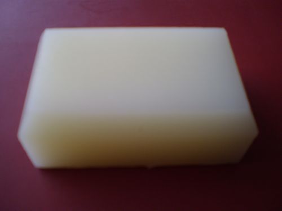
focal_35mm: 36
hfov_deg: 51.4
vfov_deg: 39.7
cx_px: 141
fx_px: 293
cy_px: 106
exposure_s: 1/30
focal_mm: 6.3
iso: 125
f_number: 3.1
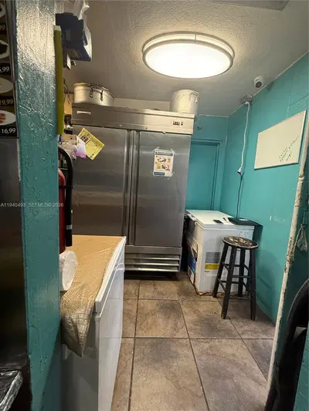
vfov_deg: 102.1
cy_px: 206
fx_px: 167
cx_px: 154
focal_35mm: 14
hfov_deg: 85.7
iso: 320
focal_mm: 2.22
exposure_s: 1/60
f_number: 2.2
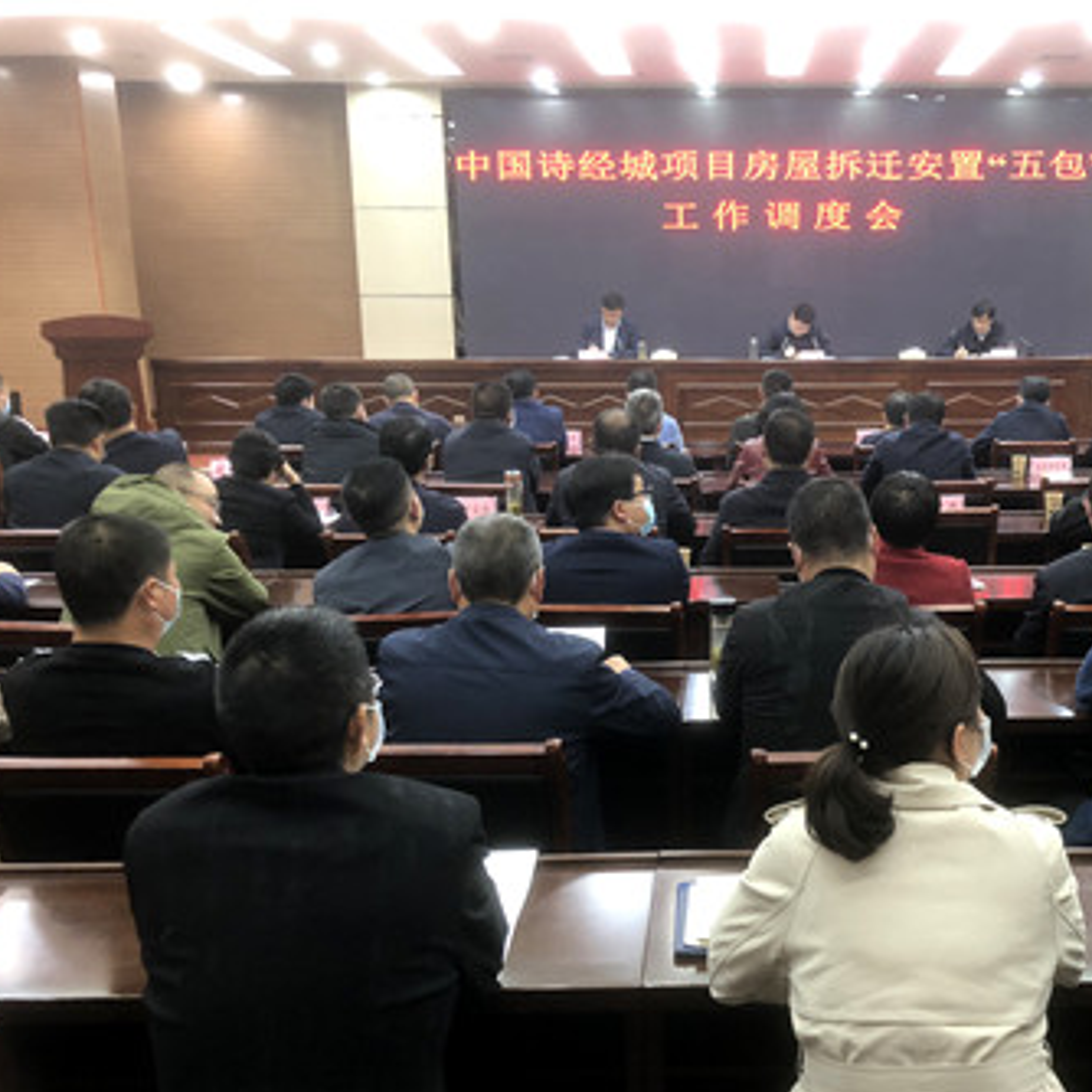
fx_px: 1321
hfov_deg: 44.0
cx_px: 768
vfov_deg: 44.9
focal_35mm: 37
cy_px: 606
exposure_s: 1/17
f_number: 1.8
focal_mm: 4
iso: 64
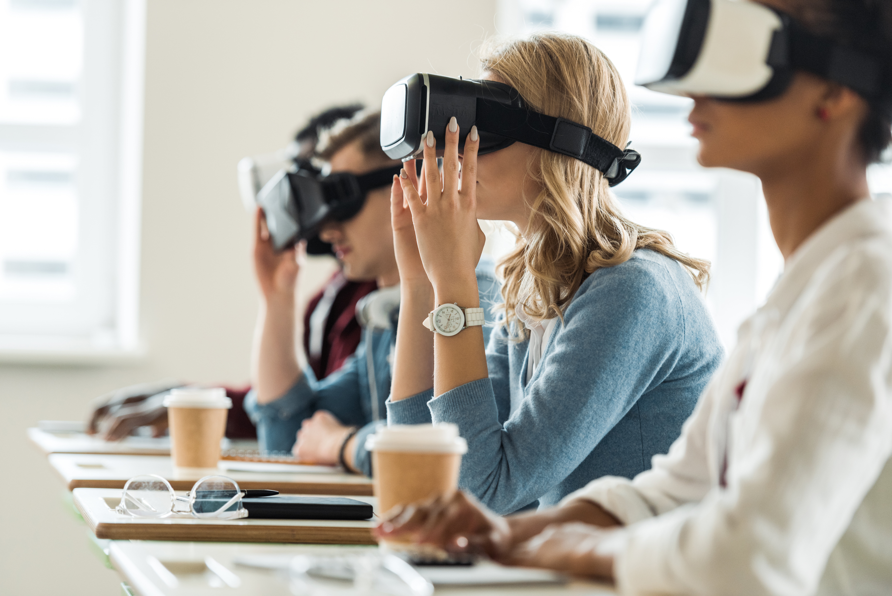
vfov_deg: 11.0
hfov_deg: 16.4
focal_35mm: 125
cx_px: 446
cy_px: 298
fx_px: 3098
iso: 640
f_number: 3.2
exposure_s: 1/200
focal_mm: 125
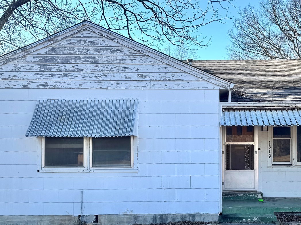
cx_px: 202
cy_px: 149
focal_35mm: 44
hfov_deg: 42.3
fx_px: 383
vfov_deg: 32.6
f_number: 1.78
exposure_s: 1/1818
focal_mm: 6.76
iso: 80
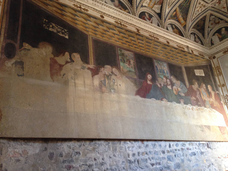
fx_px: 217
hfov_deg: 55.4
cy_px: 86
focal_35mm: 33
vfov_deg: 42.9
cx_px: 114
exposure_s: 1/20
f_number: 2.4
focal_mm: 4.12
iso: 160
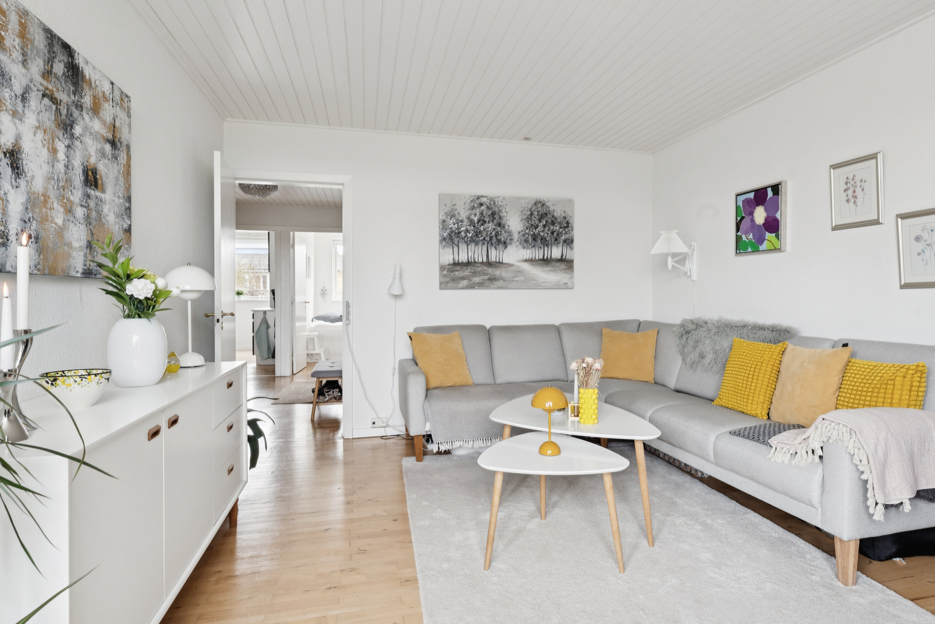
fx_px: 545
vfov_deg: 59.5
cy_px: 301
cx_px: 506
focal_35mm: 21
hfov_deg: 81.0
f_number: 11
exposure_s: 1/6
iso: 800
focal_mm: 19
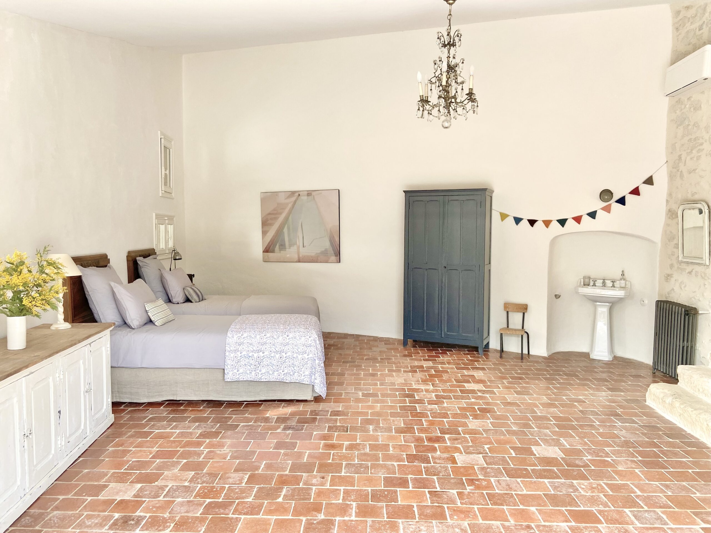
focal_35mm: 26
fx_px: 534
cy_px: 266
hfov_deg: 67.3
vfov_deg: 53.1
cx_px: 356
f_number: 1.8
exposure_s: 1/122
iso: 80
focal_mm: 4.25
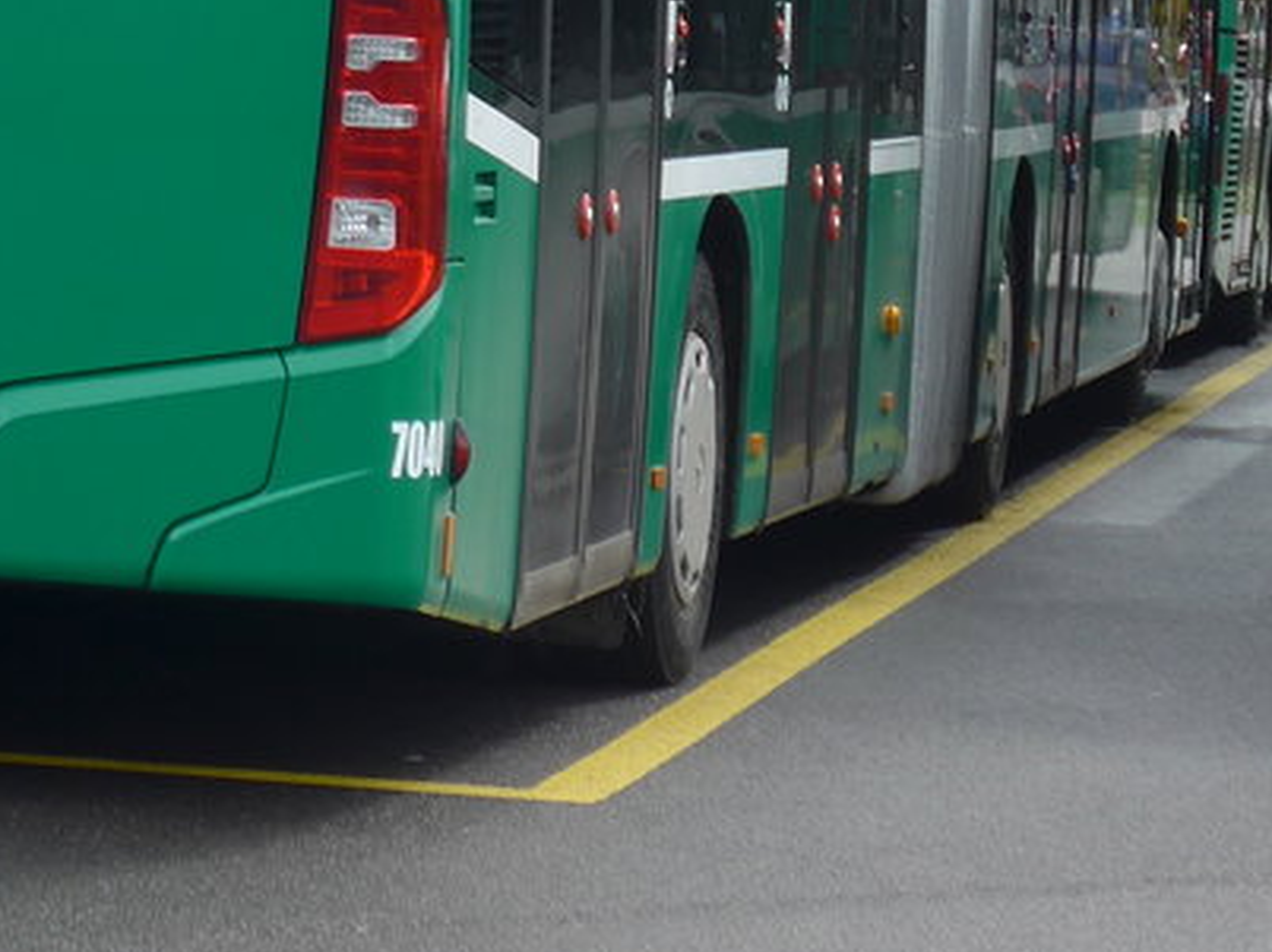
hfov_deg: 8.9
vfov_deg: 6.7
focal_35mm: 221
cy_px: -310
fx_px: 8116
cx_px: -165
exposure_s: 1/250
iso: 80
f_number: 4.2
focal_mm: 15
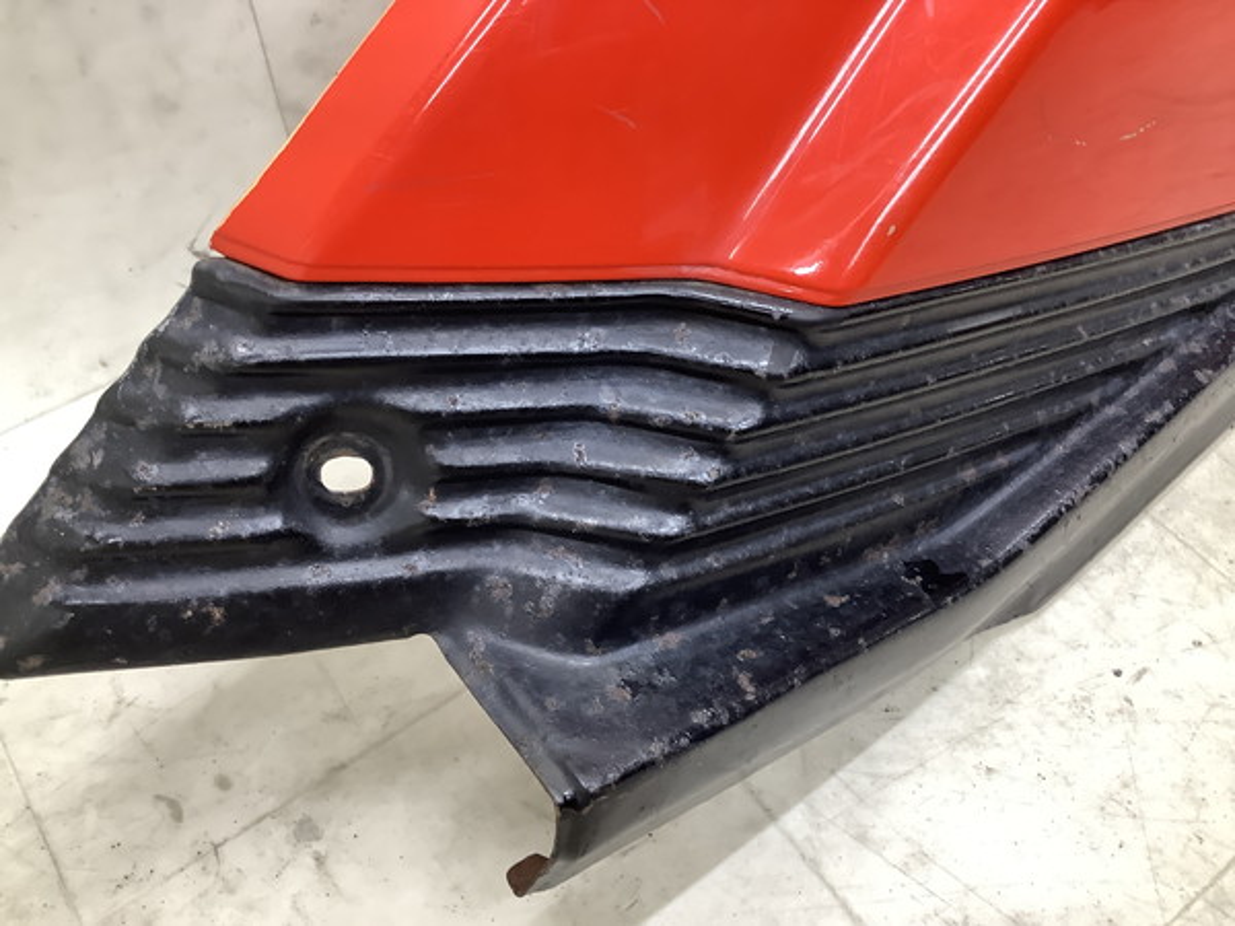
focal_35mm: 31
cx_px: 618
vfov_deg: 45.4
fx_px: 1106
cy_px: 463
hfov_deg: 58.4
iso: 160
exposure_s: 1/60
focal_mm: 3.3
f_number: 2.4
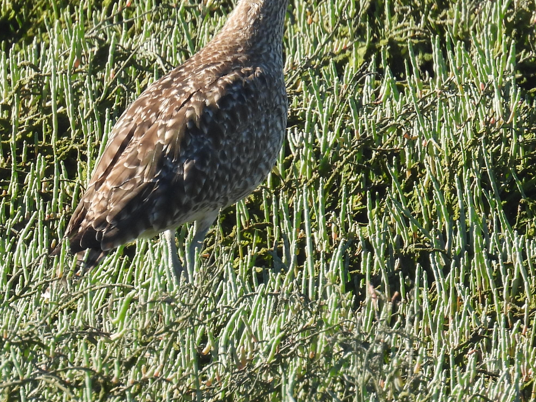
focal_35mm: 2559
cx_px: 265
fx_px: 39626
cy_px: 106
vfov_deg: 0.6
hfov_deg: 0.8
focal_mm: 196
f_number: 5.6
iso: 125
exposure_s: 1/250
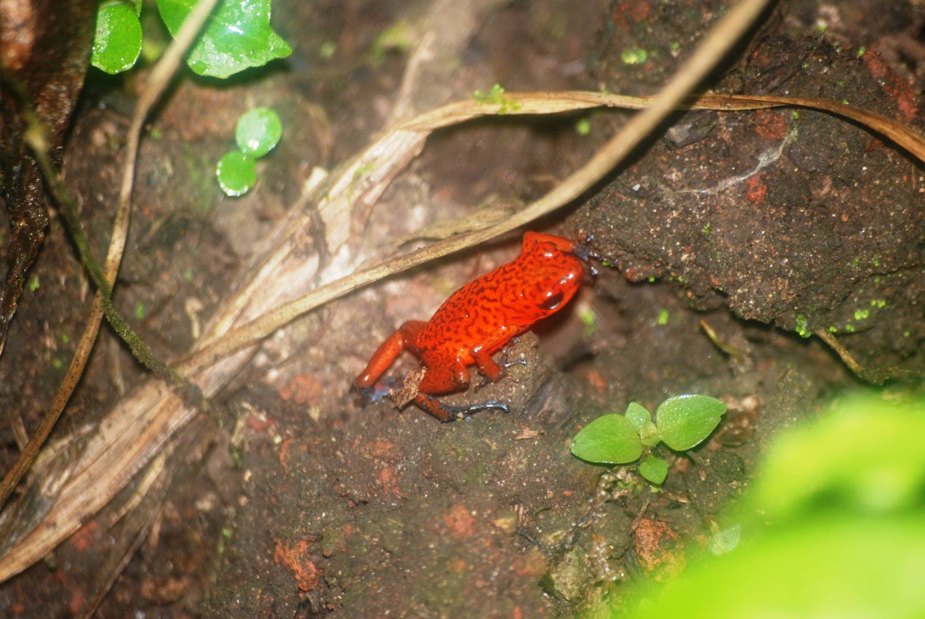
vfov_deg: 3.1
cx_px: 462
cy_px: 310
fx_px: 11576
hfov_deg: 4.6
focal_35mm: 450
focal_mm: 300
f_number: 5.6
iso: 400
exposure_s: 1/160
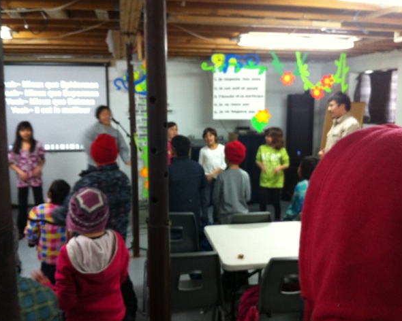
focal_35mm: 37
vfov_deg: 40.1
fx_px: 440
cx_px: 198
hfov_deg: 49.1
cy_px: 162
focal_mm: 3.85
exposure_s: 1/15
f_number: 2.8
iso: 200
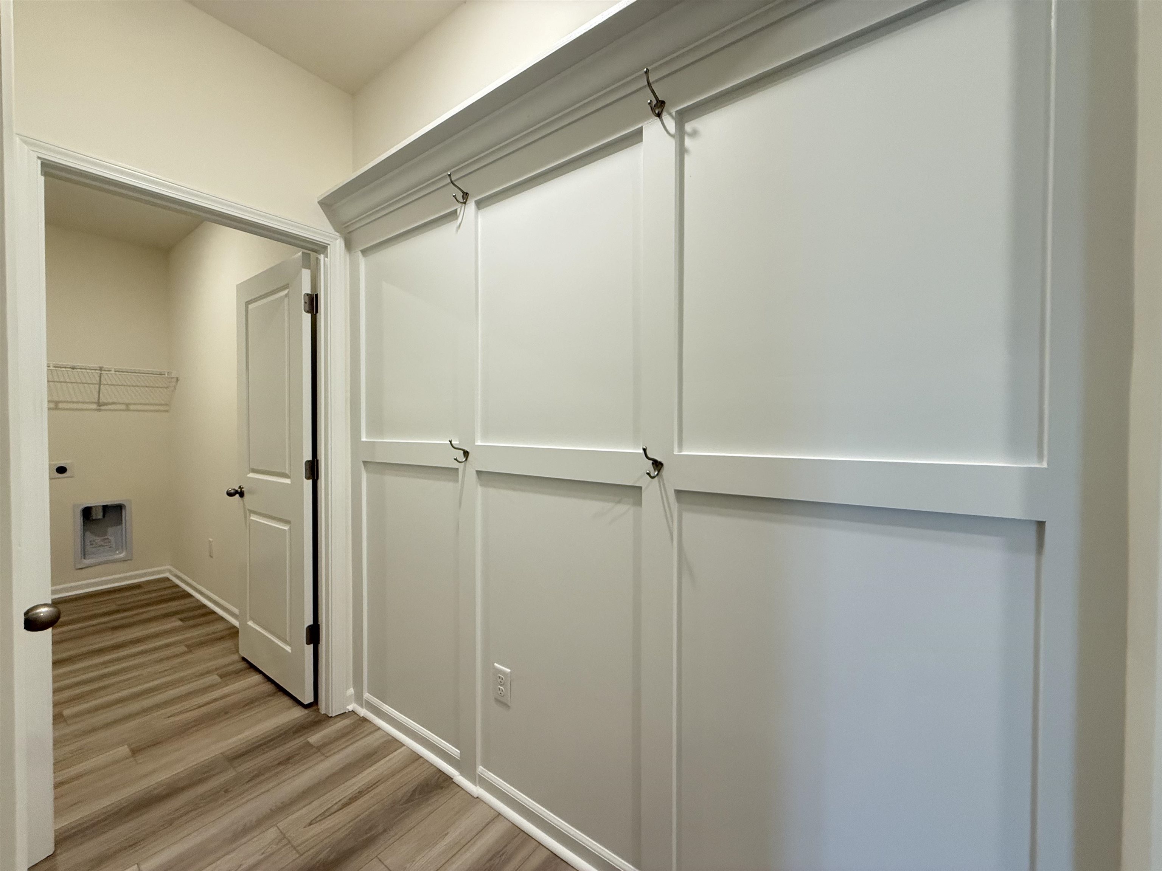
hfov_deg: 102.1
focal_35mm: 14
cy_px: 436
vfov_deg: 85.7
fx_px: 470
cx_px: 581
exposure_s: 1/60
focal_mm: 2.22
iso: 250
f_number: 2.2
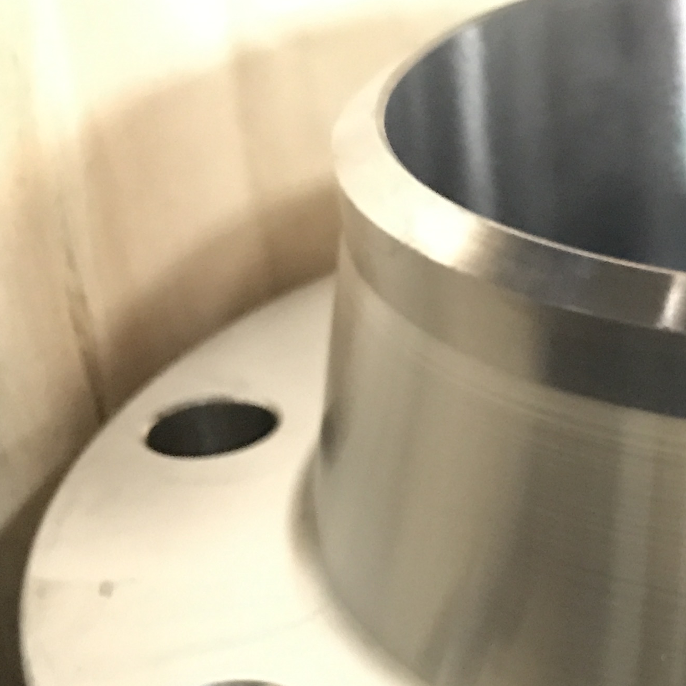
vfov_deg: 22.0
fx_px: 1704
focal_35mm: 76
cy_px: 678
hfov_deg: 20.7
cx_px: 892
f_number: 1.8
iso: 100
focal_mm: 3.99
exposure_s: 1/5
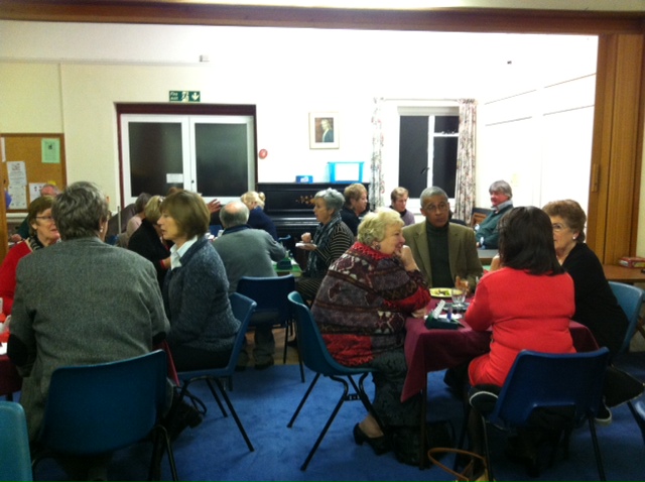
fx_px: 651
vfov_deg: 40.6
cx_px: 322
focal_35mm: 35
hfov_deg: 52.7
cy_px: 241
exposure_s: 1/15
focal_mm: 3.85
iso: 250
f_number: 2.8
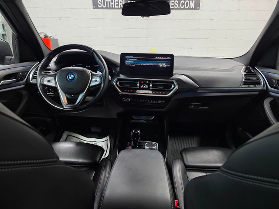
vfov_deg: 58.9
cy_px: 104
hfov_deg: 73.9
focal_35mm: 23
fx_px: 185
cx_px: 140
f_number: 1.7
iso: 160
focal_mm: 6.3
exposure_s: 1/61
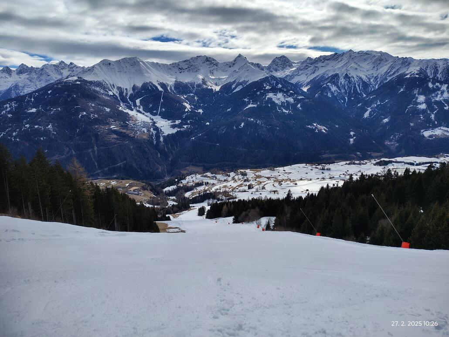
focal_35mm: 24
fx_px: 311
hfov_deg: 71.6
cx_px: 224
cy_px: 168
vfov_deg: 56.8
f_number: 1.8
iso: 100
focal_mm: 5.56
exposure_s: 1/2914
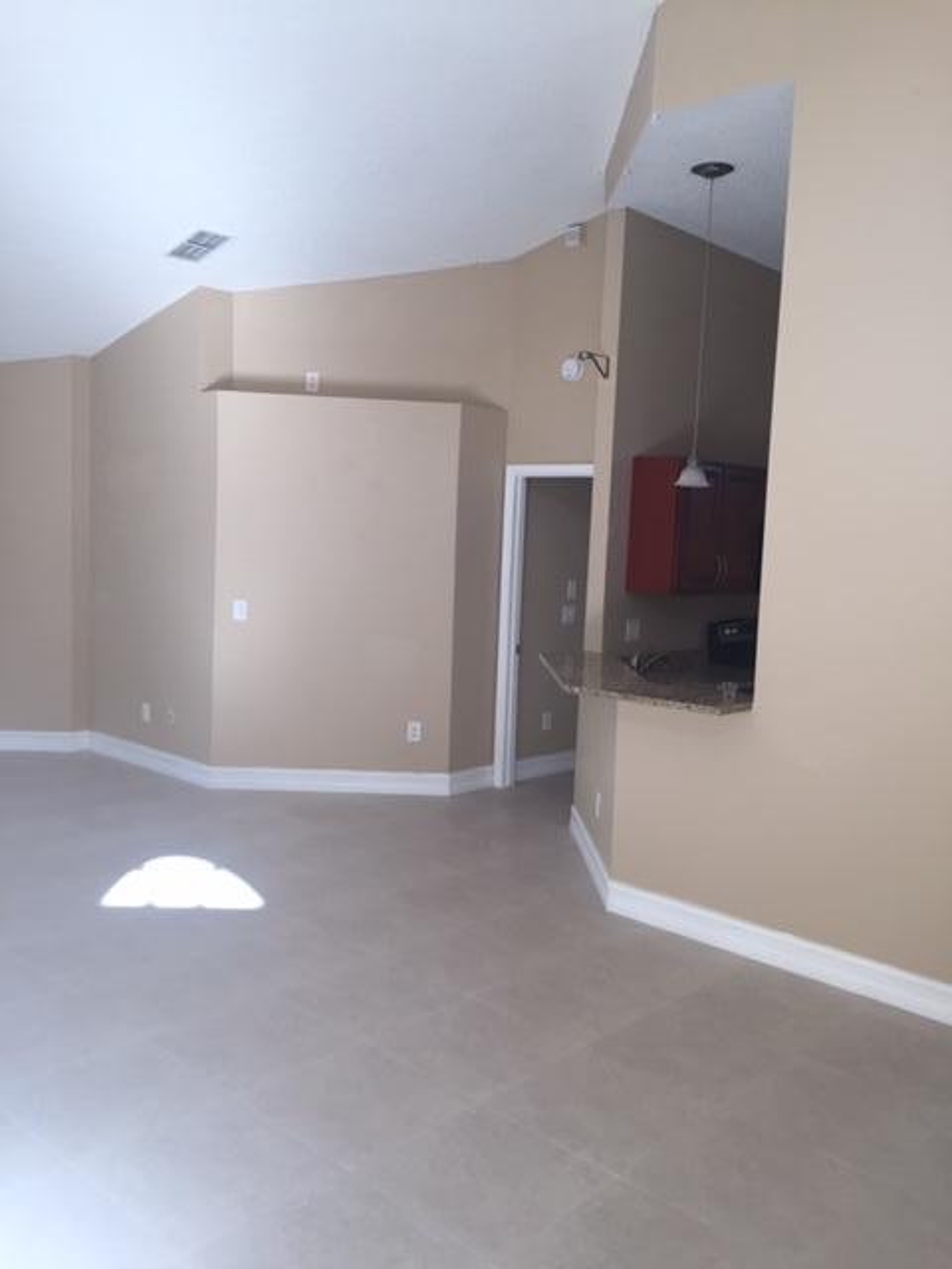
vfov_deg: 61.7
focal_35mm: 29
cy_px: 634
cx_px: 476
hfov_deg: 48.2
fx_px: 1063
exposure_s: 1/120
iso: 40
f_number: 2.2
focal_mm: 4.15
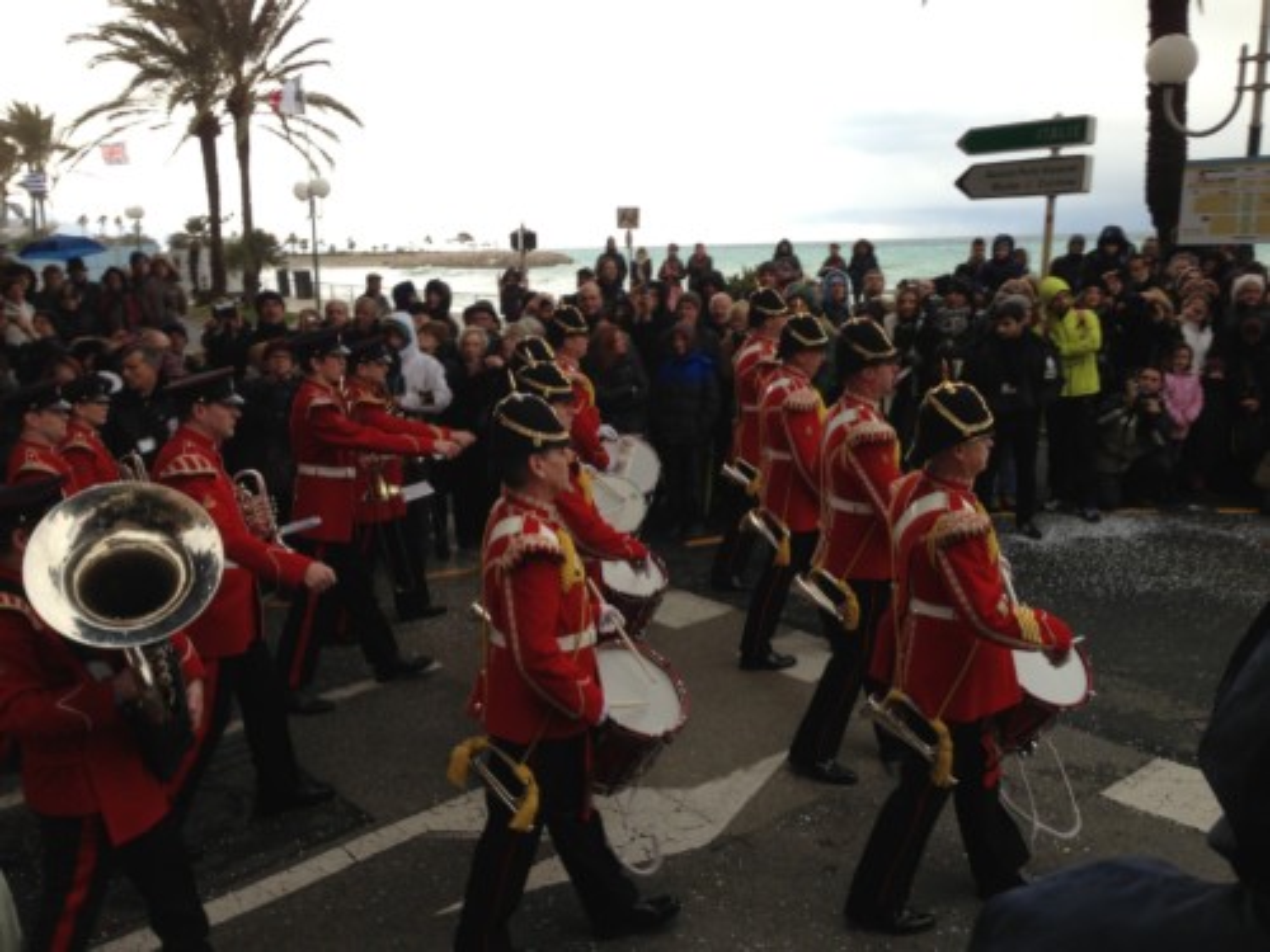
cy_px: 476
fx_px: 1211
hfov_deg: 55.4
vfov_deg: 42.9
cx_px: 635
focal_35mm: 33
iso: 50
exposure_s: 1/120
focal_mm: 4.13
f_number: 2.4
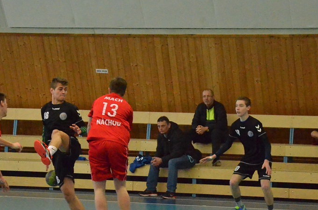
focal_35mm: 175
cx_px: 146
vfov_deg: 7.8
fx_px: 1542
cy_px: 122
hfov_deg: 11.8
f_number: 6.3
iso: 6400
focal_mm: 66
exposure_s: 1/1000
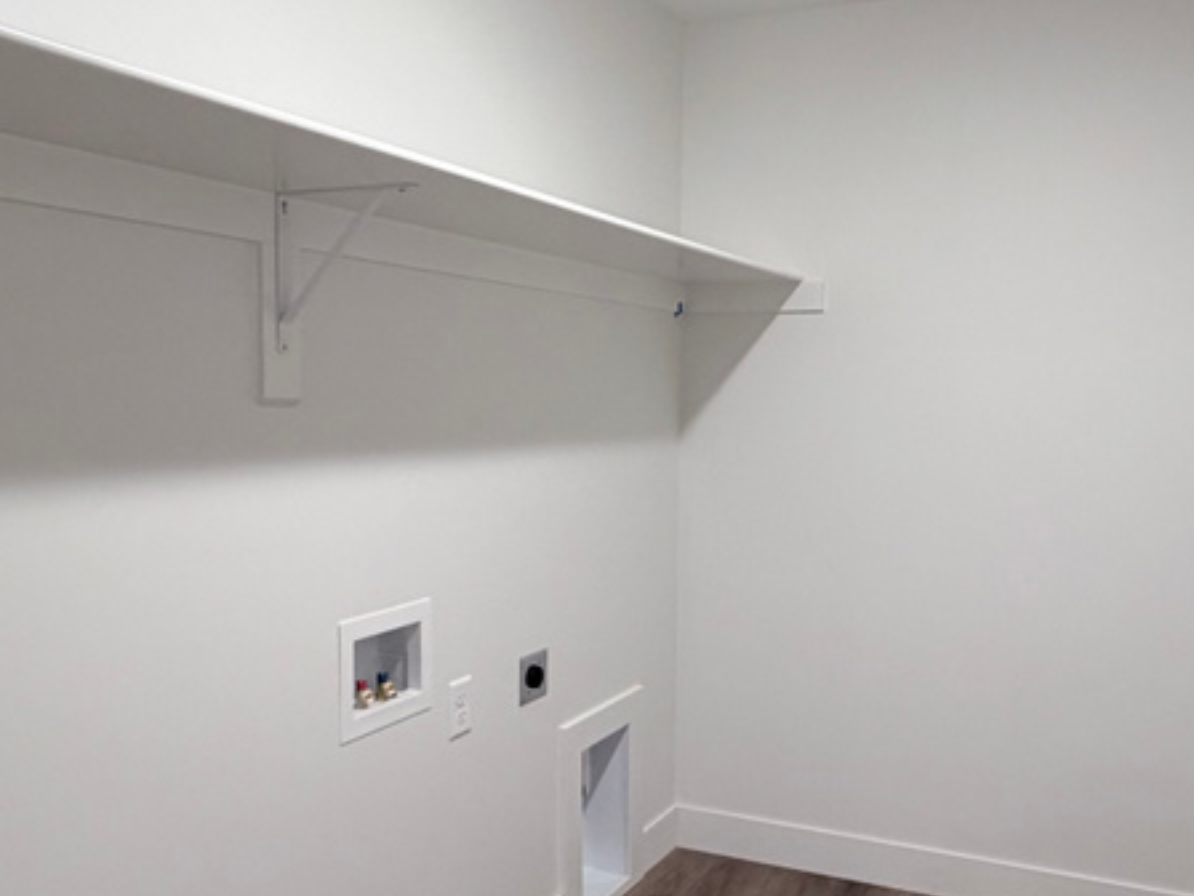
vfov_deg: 44.2
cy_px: 461
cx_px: 738
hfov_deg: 56.2
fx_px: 1104
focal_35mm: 32
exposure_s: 1/120
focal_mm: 2.22
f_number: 2.2
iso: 250
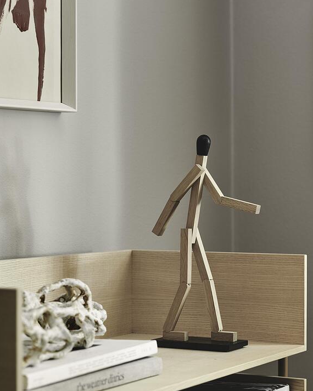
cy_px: 218
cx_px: 156
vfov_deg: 19.8
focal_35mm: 97
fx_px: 1124
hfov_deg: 15.9
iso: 100
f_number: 5.6
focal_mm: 85
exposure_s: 1
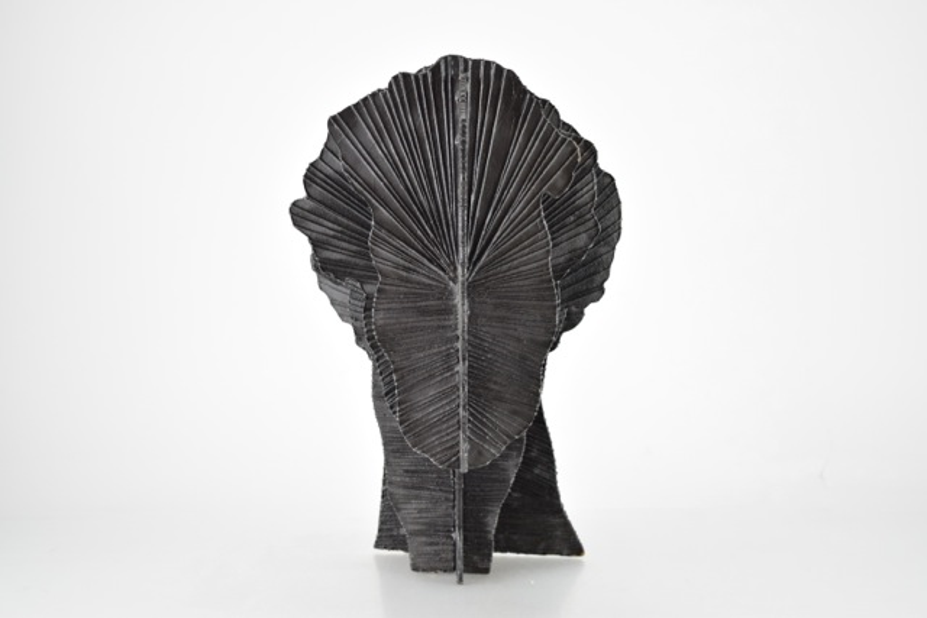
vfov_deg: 22.6
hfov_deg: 33.4
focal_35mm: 60
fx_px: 1545
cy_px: 309
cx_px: 464
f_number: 5
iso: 800
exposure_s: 1/125
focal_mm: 40
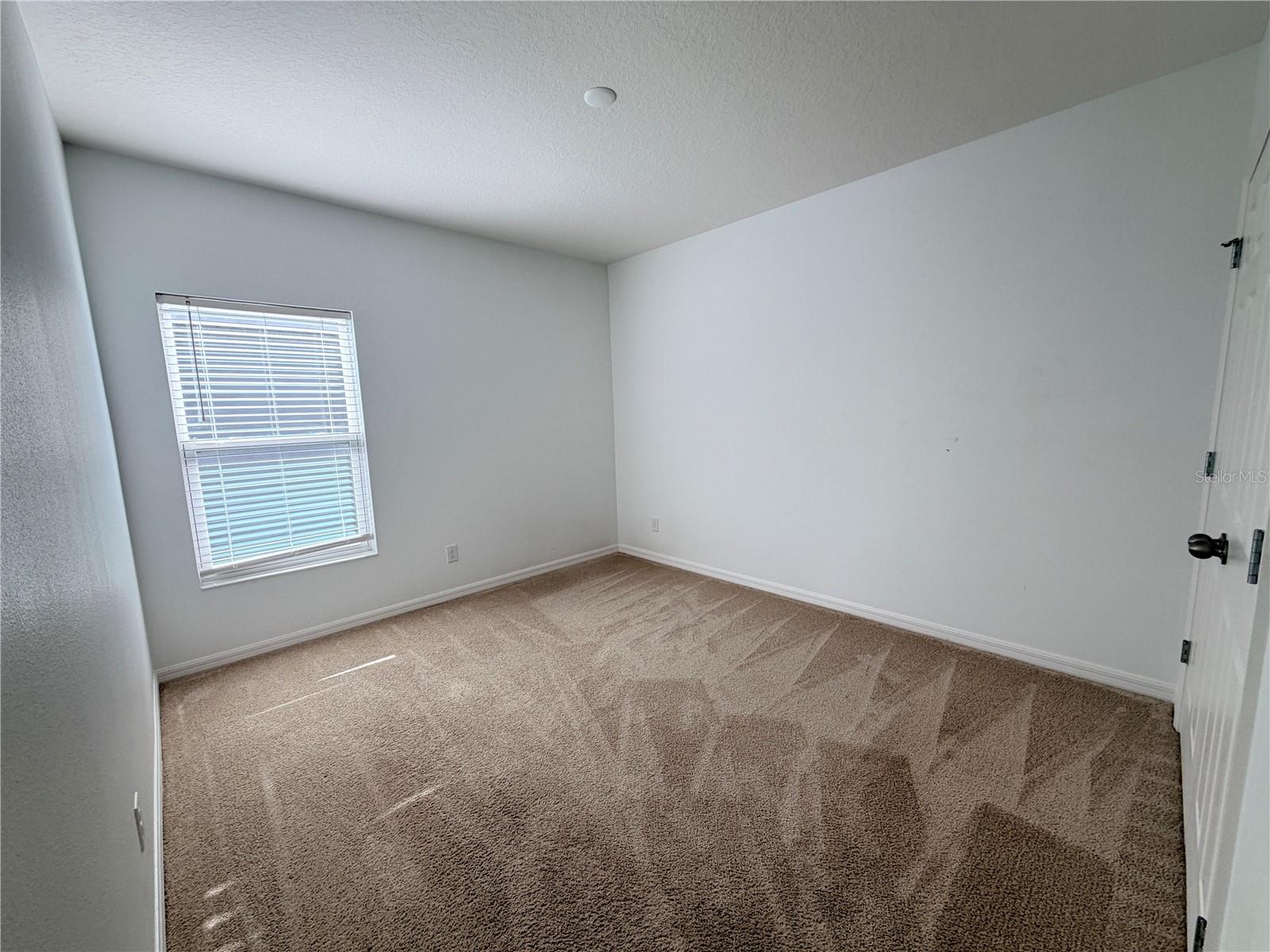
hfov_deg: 102.1
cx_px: 635
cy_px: 476
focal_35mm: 14
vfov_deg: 85.7
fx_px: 514
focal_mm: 2.22
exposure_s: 1/121
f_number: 2.2
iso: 64
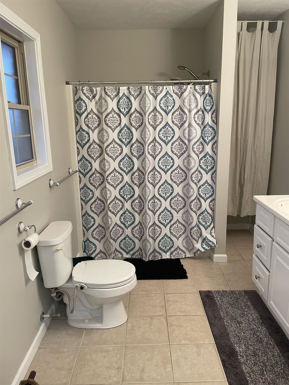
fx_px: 289
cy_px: 192
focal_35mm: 26
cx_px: 144
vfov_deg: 67.3
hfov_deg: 53.1
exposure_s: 1/60
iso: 80
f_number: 1.6
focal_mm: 4.2
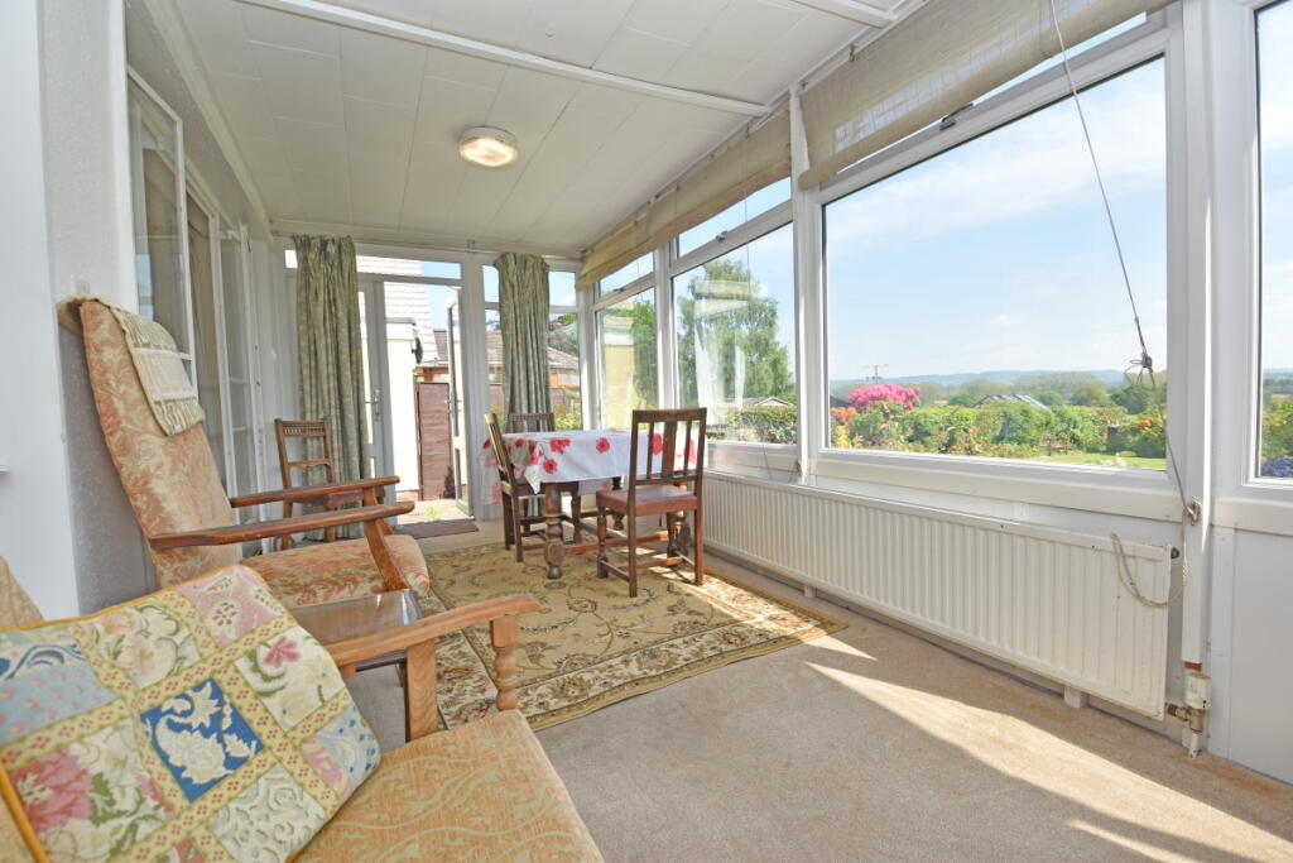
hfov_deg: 100.4
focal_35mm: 15
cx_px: 646
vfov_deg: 77.3
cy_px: 432
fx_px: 539
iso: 100
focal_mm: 10
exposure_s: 1/200
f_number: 5.6
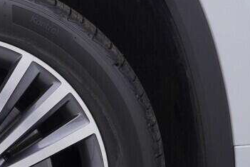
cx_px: -31
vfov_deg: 12.7
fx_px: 729
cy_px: 195
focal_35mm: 105
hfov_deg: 18.6
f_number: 4
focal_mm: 24
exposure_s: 1/80
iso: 125
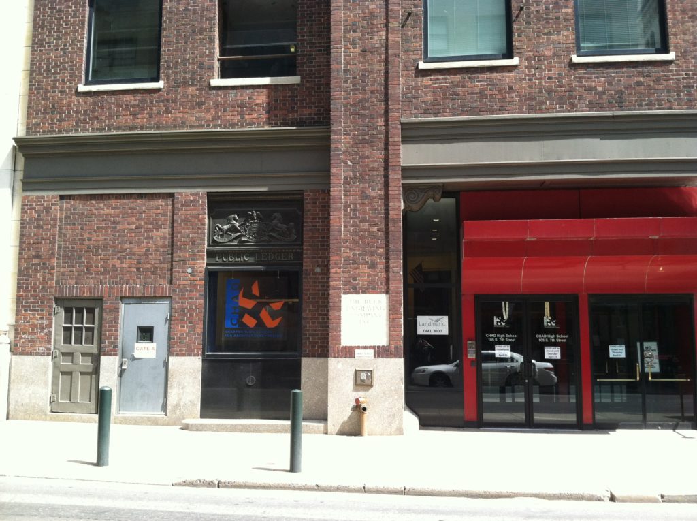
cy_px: 260
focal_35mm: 35
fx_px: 704
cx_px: 348
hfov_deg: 52.7
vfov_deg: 40.6
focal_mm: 3.85
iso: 80
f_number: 2.8
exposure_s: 1/276
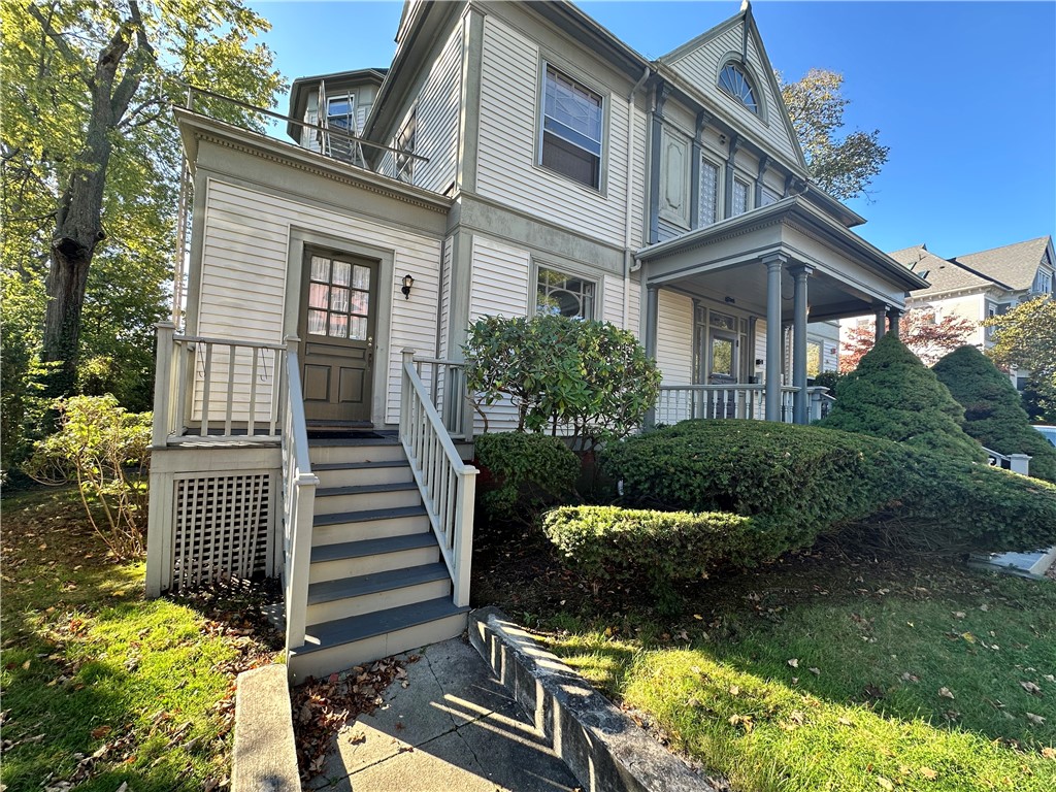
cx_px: 528
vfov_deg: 85.7
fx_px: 427
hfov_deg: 102.1
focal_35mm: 14
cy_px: 396
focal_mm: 2.22
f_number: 2.2
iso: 40
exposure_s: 1/137
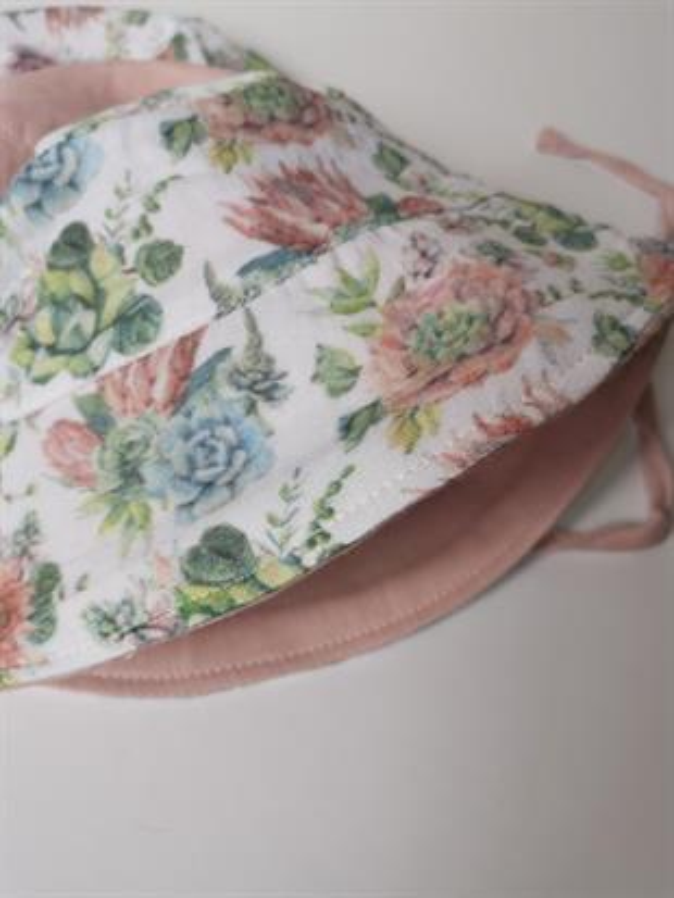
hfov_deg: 51.4
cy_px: 449
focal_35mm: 27
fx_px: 701
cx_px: 337
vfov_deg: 65.3
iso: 80
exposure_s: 1/100
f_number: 1.8
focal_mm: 5.58
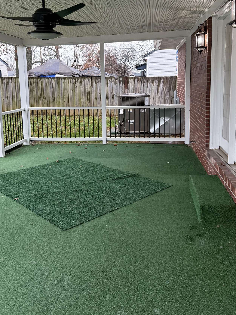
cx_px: 106
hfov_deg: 42.9
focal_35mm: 33
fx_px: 300
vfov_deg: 54.8
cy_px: 120
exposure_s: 1/210
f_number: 1.78
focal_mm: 6.76
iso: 200
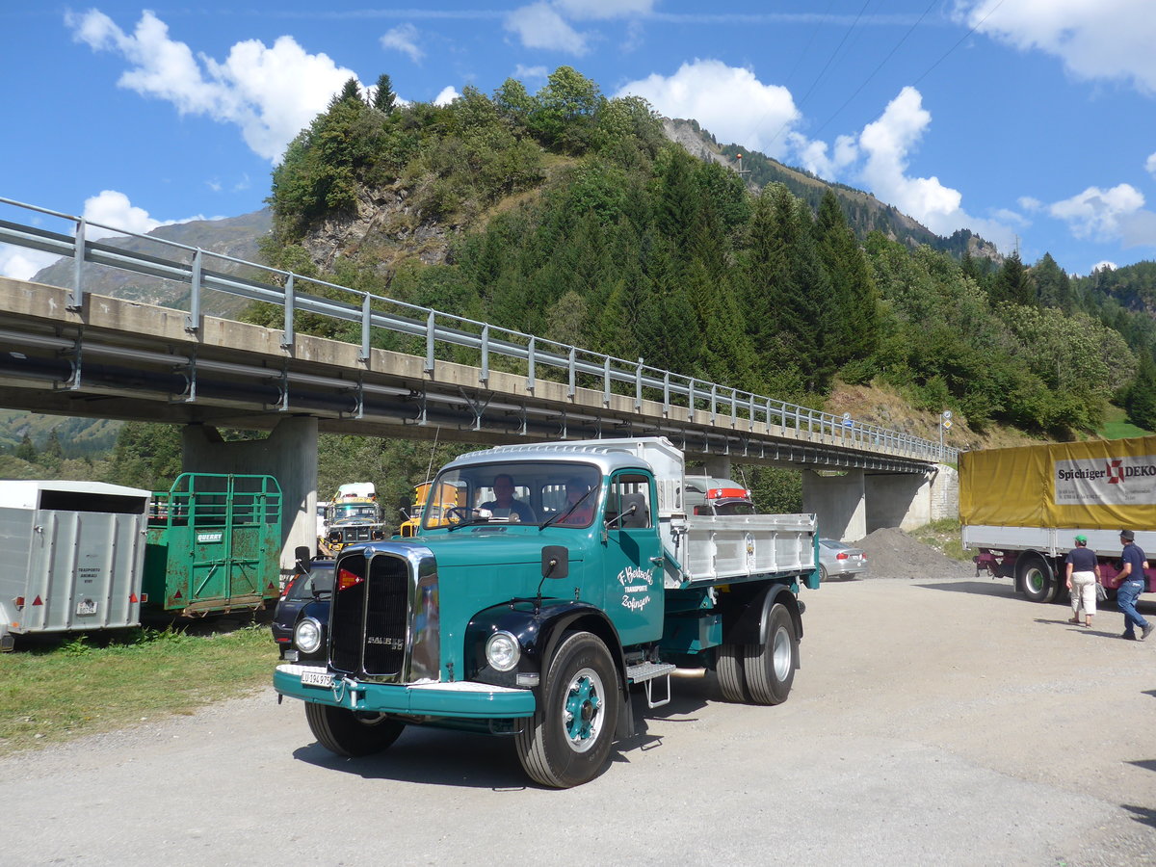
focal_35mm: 29
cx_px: 578
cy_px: 434
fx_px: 968
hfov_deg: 61.7
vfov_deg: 48.2
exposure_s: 1/1300
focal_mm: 6
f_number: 2.8
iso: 80
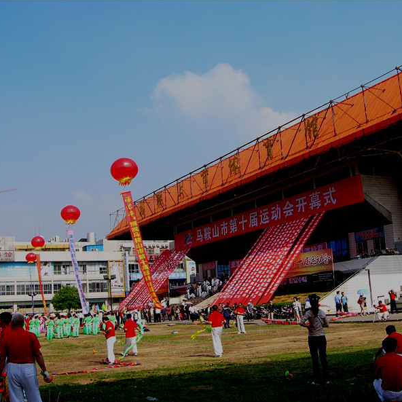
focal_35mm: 43
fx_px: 565
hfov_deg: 39.1
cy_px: 202
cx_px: 234
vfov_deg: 39.2
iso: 50
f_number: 4
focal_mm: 6
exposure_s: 1/320
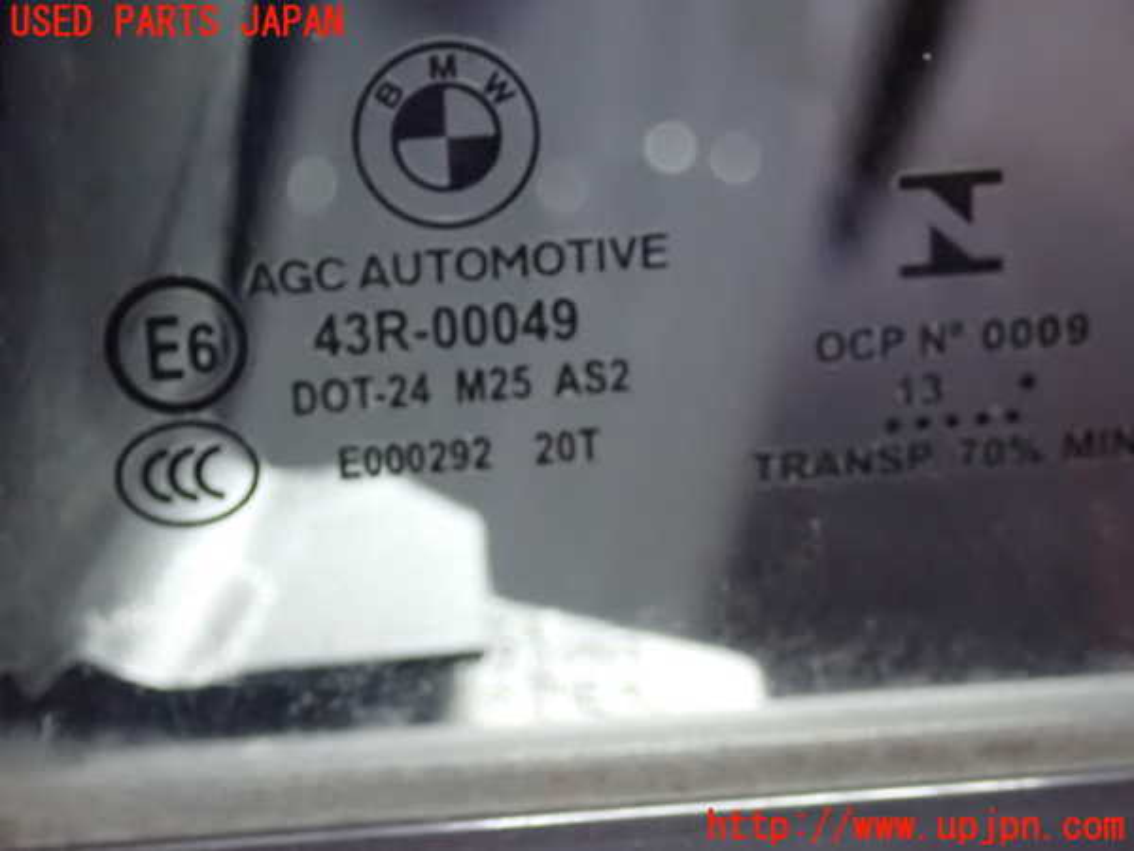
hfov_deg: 23.8
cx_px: 567
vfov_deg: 18.0
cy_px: 426
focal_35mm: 82
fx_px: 2686
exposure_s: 1/20
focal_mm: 14.62
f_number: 4.3
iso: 1600
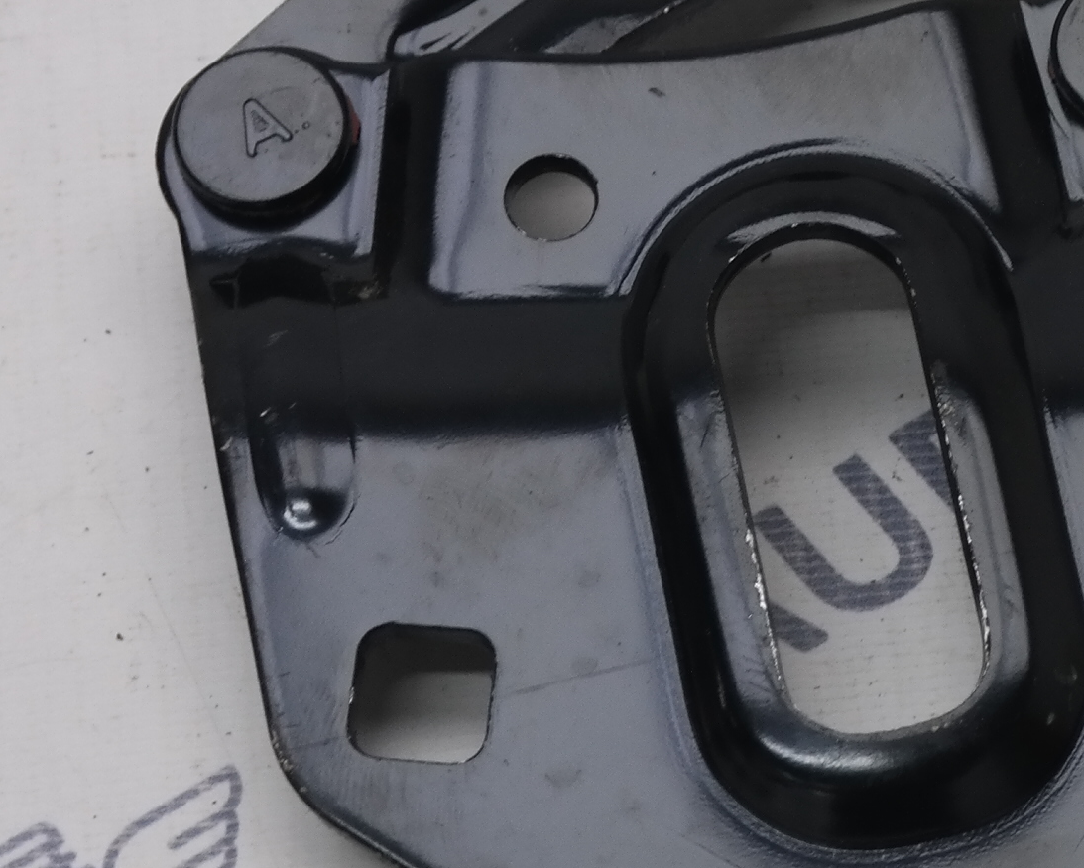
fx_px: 8568
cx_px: 1070
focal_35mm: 267
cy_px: 143
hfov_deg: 7.2
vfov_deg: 5.8
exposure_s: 1/80
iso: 400
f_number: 5.6
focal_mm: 52
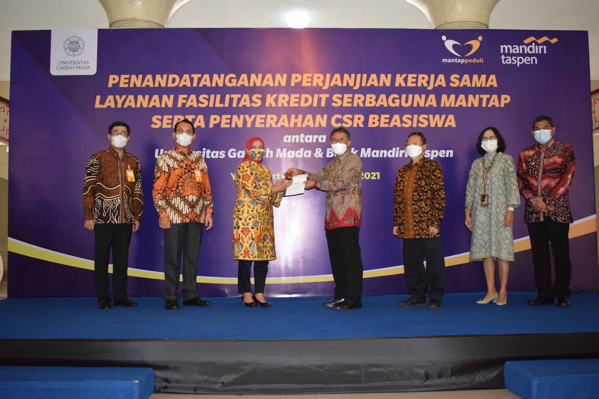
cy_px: 200
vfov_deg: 38.4
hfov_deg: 55.1
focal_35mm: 34
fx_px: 574
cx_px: 300
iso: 2500
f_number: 4
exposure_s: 1/160
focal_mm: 23
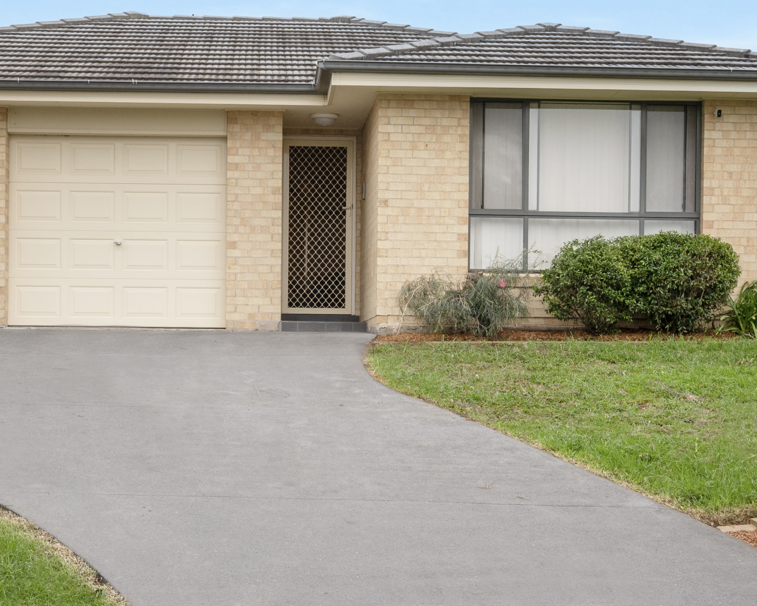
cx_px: 313
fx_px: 1367
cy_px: 247
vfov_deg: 25.0
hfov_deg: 30.9
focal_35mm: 61
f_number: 11
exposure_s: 1/50
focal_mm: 27
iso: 160
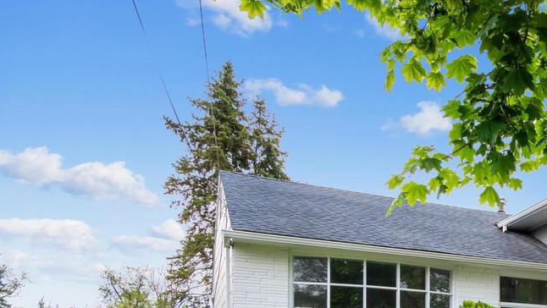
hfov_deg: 39.3
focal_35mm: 42
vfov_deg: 25.0
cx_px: 606
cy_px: 388
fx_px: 609
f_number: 9
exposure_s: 1/125
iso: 100
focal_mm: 12
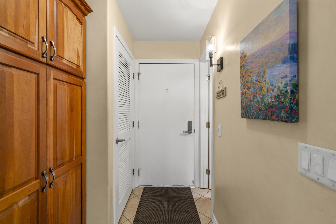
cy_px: 112
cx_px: 168
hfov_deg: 96.7
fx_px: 149
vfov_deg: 73.7
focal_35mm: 16
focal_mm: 16
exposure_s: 1/2.5
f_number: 8
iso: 100
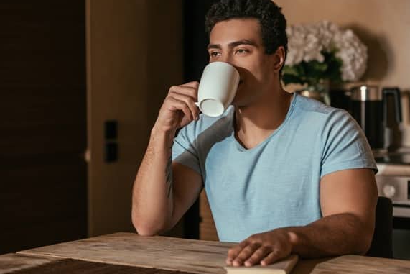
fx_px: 1196
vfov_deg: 13.0
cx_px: 202
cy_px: 136
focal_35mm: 105
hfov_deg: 19.5
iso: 200
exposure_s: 1/200
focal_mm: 100
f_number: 3.5
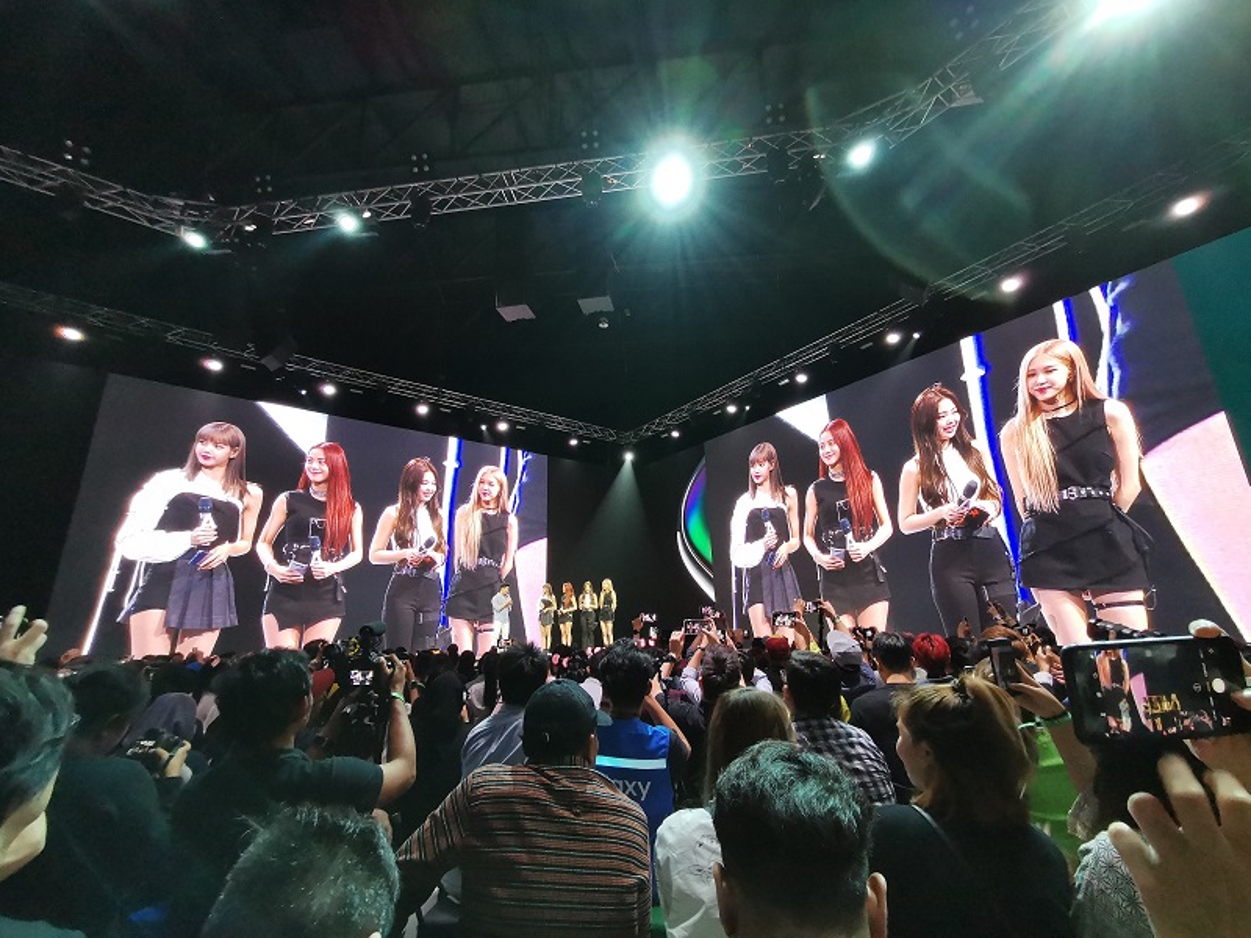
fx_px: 578
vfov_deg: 78.1
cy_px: 469
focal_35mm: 16
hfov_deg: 94.5
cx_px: 626
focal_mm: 2.35
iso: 250
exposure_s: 1/29.3
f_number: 2.2
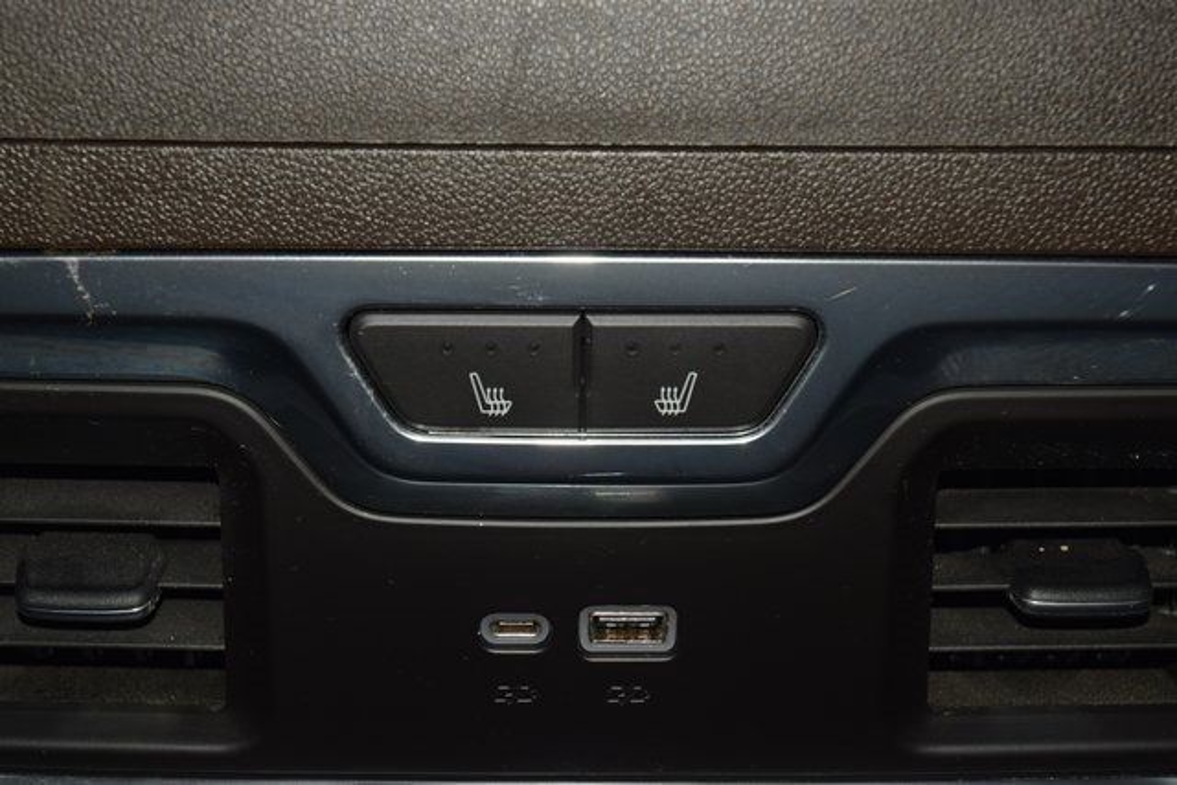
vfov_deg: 20.6
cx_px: 588
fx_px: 2158
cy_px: 392
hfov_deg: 30.5
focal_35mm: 66
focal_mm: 44
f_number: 8
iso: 100
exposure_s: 1/60
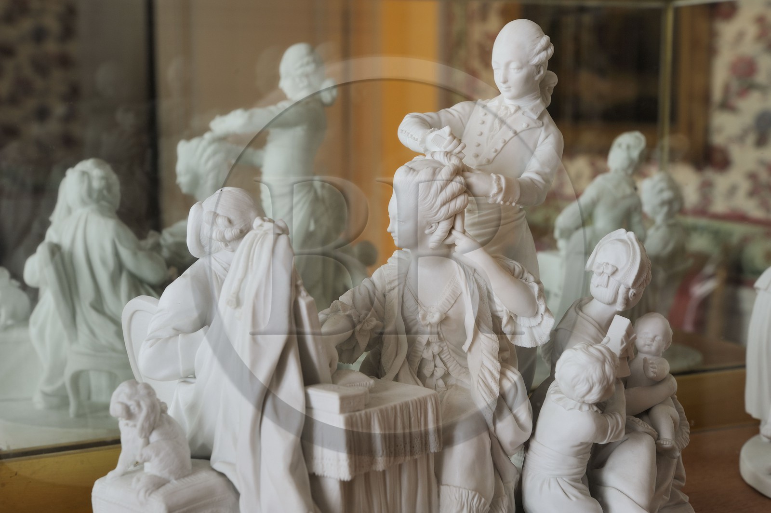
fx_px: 1241
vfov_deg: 23.3
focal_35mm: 58
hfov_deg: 34.5
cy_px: 256
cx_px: 386
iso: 200
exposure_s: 1.6
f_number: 10
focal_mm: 58
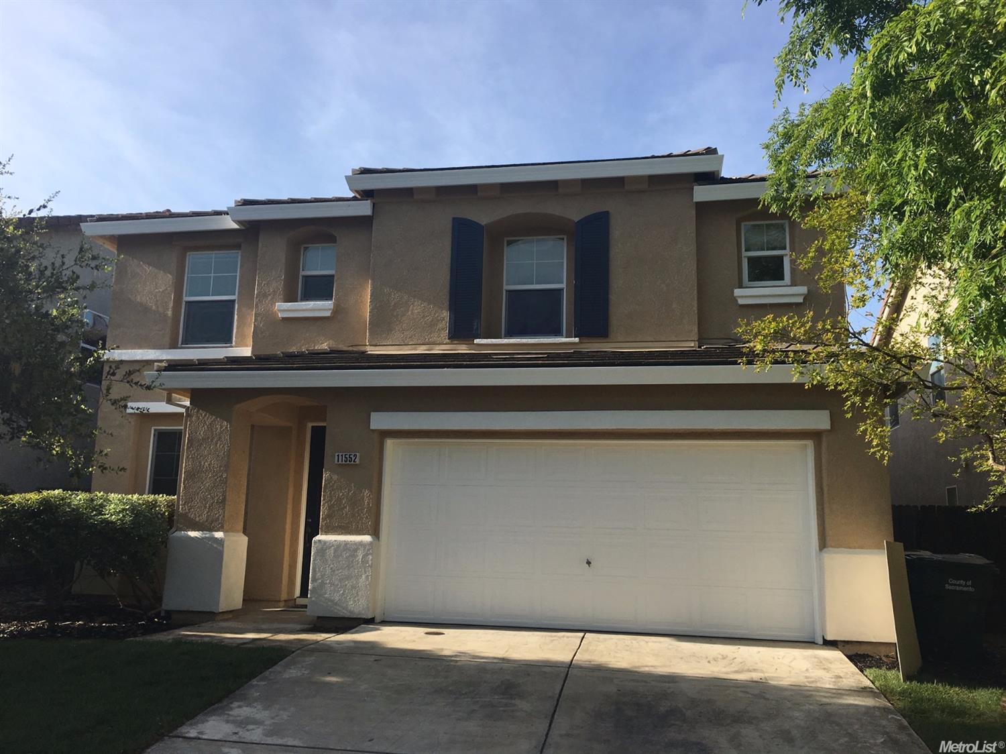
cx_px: 503
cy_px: 377
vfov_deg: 48.2
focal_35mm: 29
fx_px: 843
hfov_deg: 61.7
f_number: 2.2
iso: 25
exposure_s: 1/1221
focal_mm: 4.15
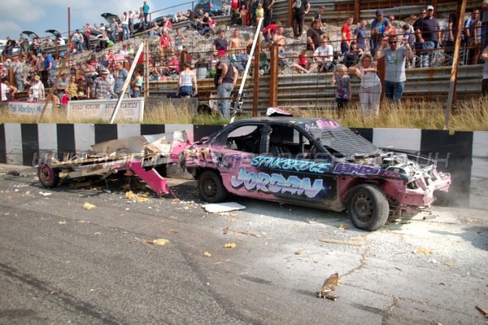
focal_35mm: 33
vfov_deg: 39.9
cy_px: 162
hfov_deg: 57.2
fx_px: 447
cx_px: 244
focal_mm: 22
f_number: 4
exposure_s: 1/1250
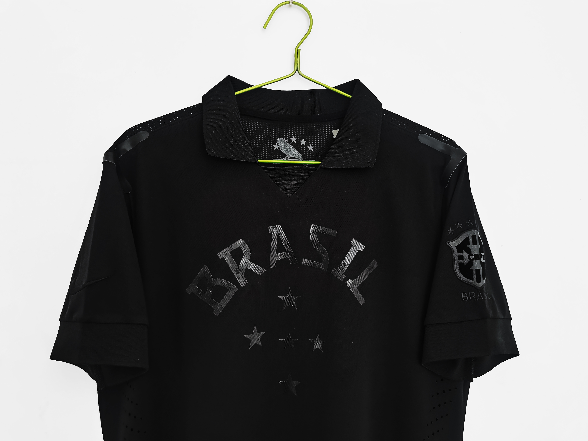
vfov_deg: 53.1
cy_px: 220
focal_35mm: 26
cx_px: 294
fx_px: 442
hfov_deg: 67.3
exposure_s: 1/100
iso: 320
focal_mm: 5.58
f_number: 1.8
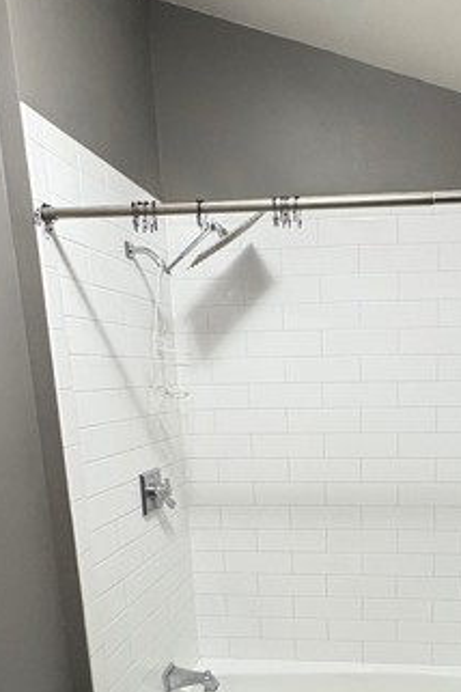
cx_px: 351
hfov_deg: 43.4
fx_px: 557
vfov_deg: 61.4
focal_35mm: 29
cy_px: 485
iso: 400
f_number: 2.2
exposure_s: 1/60
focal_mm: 2.22
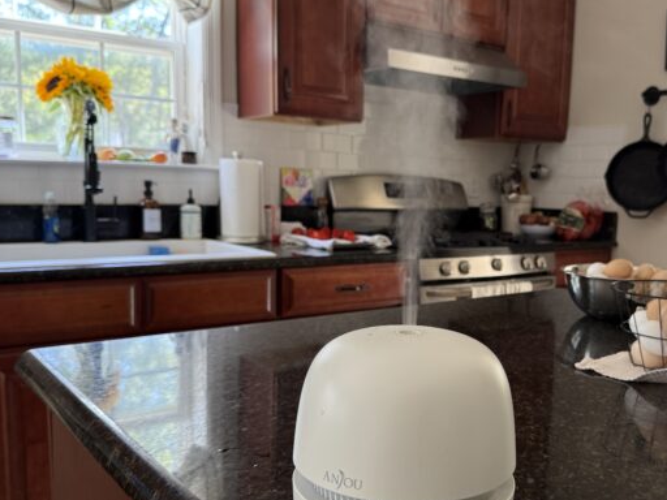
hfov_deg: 50.8
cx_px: 417
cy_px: 280
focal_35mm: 36
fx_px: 694
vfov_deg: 39.6
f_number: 1.78
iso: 200
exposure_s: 1/103
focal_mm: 6.76
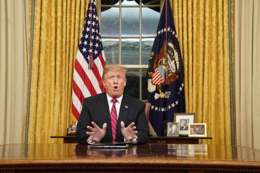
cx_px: 130
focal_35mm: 49
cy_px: 86
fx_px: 354
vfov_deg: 27.5
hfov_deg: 40.3
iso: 5000
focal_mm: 49
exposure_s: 1/80
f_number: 5.6
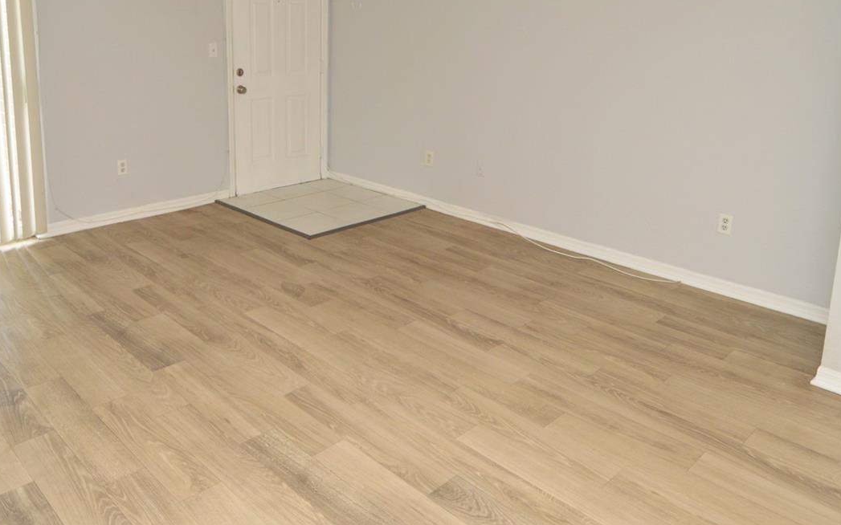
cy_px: 150
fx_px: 642
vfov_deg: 43.5
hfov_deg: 65.9
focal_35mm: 28
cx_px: 337
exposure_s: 1/60
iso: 400
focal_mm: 12
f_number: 4
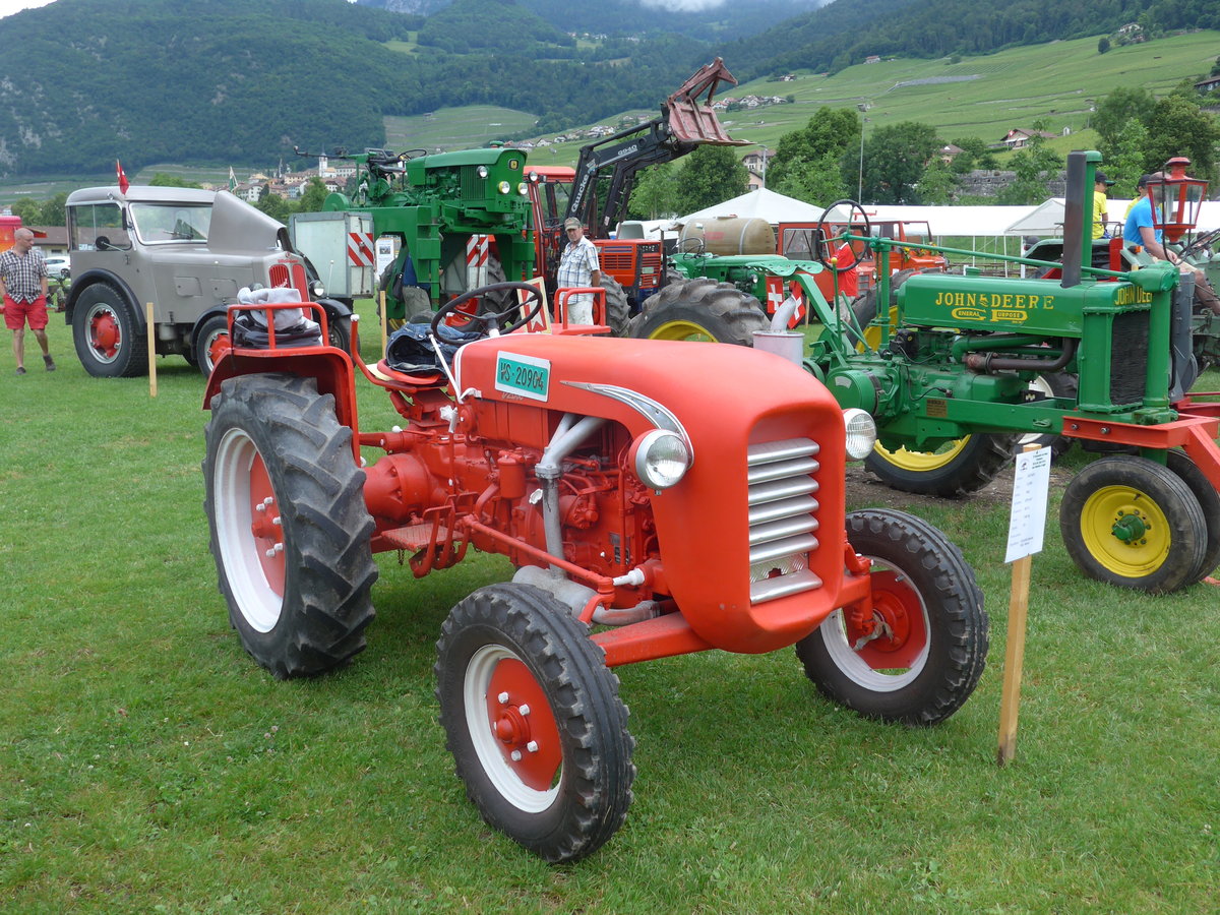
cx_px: 610
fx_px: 1198
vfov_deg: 41.8
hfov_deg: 54.0
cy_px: 458
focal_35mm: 34
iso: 80
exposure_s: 1/320
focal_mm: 7
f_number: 2.8
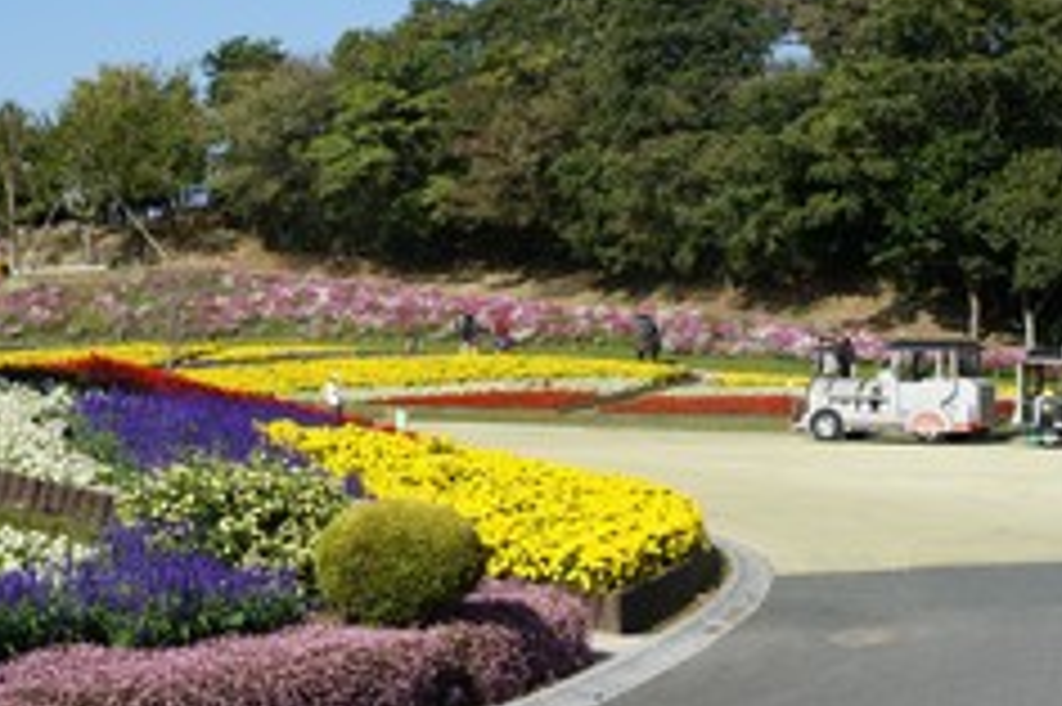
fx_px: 2177
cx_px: 558
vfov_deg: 18.4
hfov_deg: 27.4
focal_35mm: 74
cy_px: 238
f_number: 13
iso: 200
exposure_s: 1/250
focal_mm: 29
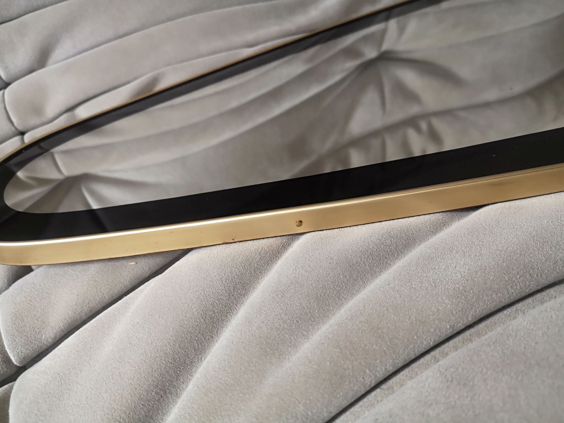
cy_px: 212
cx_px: 282
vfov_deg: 51.4
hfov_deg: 65.3
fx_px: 440
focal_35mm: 27
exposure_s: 1/50
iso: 400
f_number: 1.8
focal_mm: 3.95
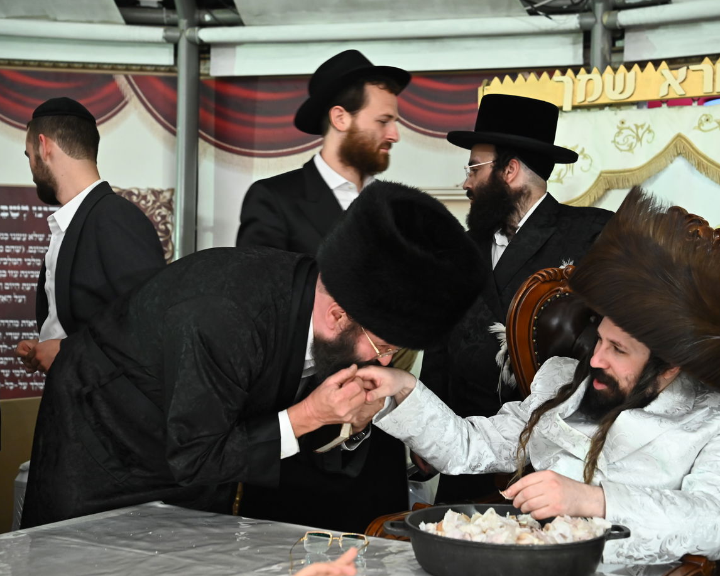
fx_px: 1172
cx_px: 415
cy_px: 286
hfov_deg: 34.1
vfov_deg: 27.6
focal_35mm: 55
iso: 3200
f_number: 4.5
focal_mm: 48
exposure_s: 1/100
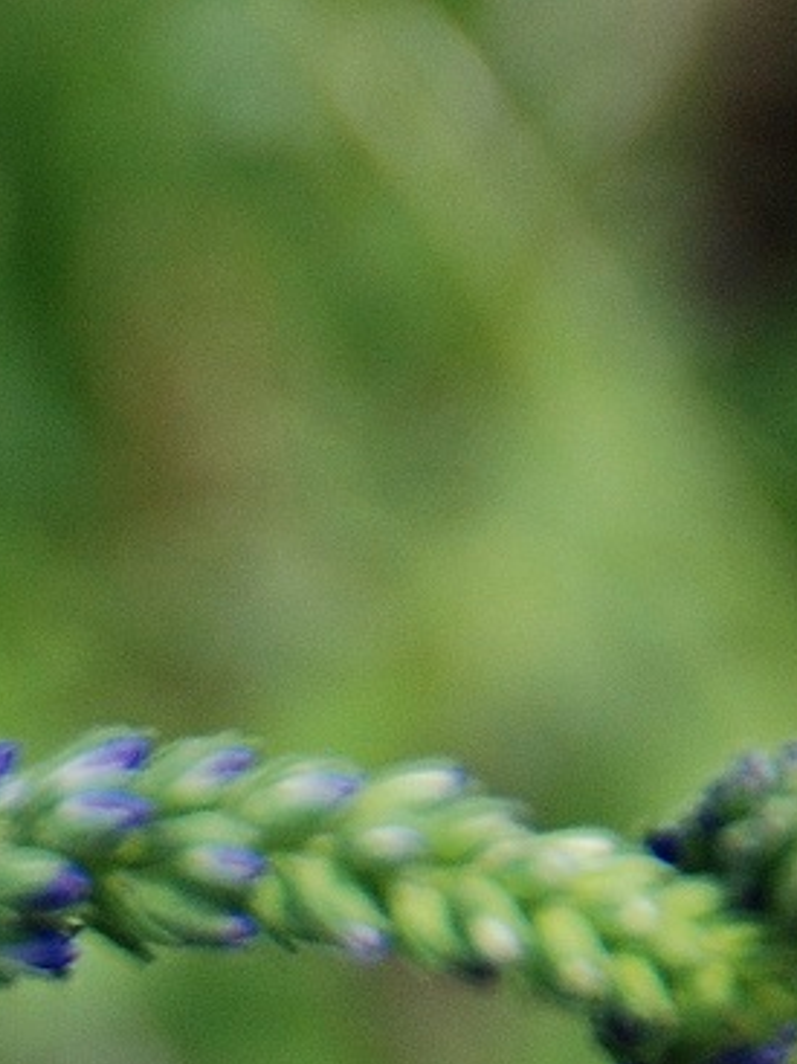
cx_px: -487
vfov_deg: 1.3
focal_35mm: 1524
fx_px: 46812
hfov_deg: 1.0
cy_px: 1690
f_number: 5.6
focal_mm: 200
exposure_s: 1/800
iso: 200
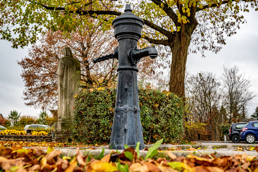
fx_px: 286
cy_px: 86
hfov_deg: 48.5
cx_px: 129
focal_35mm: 40
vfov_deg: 33.4
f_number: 7.1
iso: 1250
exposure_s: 1/250
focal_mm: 40
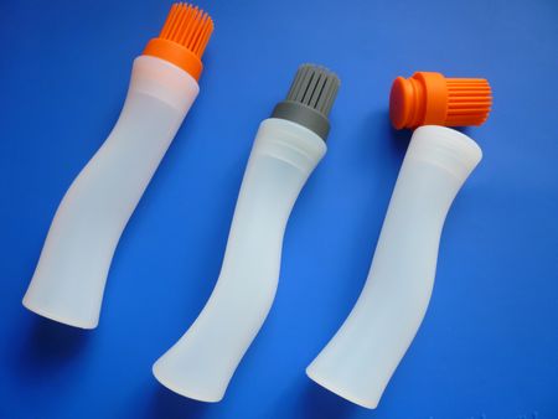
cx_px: 279
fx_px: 468
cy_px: 210
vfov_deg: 48.3
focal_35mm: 29
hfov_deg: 61.6
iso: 125
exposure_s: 1/30
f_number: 3.3
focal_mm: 5.2
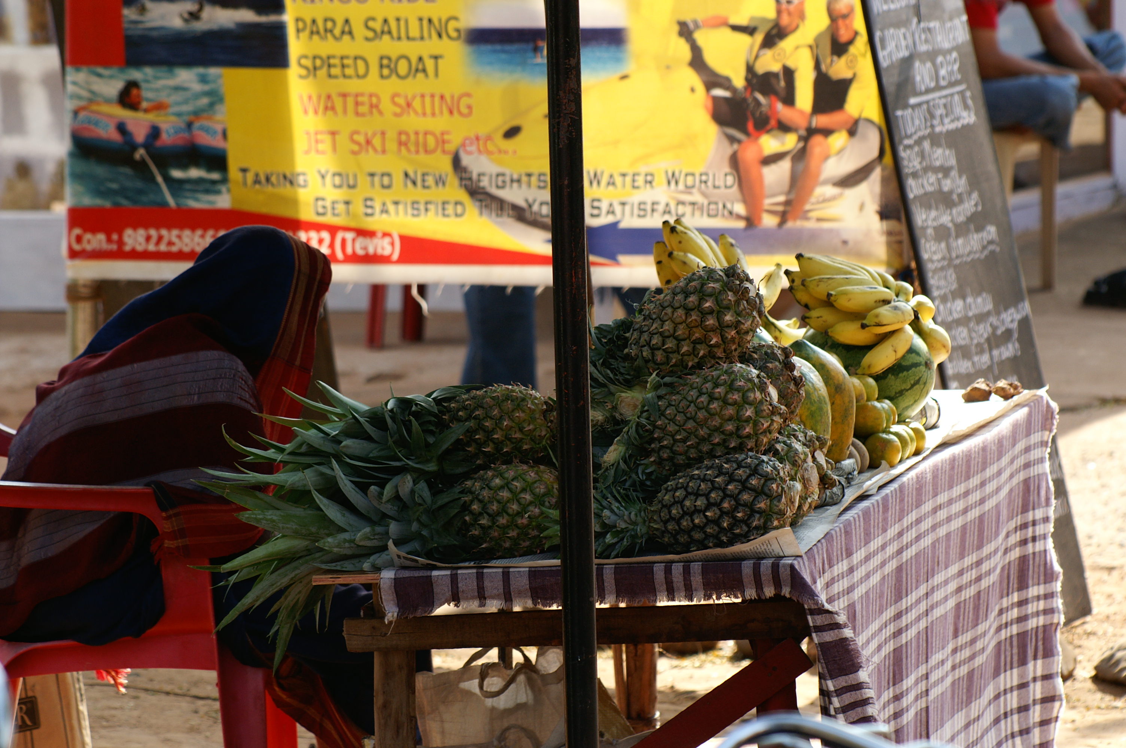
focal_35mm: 240
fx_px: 7500
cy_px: 374
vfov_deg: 5.7
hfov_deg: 8.6
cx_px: 563
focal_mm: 160
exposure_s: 1/200
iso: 200
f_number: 8
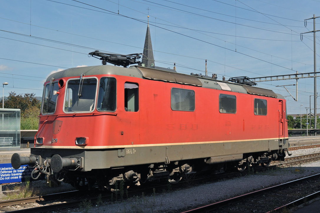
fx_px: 382
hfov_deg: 45.4
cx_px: 149
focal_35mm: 43
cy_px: 102
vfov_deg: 31.1
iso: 400
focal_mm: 26
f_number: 11
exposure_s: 1/500
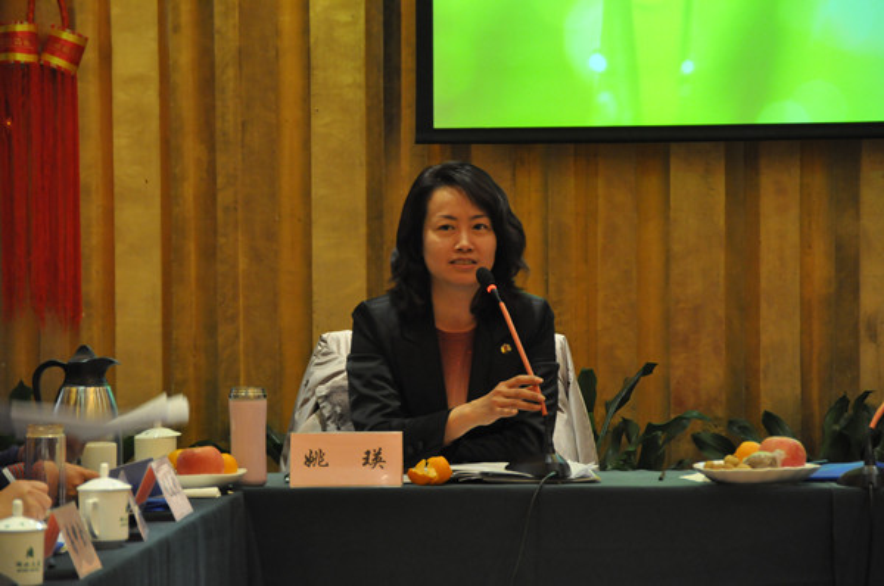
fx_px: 4964
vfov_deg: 6.8
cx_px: 442
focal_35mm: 202
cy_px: 293
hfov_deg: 10.2
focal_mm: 135
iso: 1600
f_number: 5.6
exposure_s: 1/25
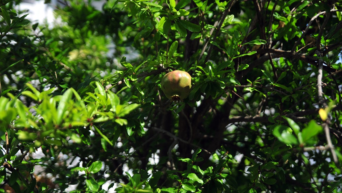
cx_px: 170
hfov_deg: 26.8
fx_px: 716
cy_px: 91
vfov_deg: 15.3
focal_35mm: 79
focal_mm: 50
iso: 320
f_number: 3.2
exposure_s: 1/5000
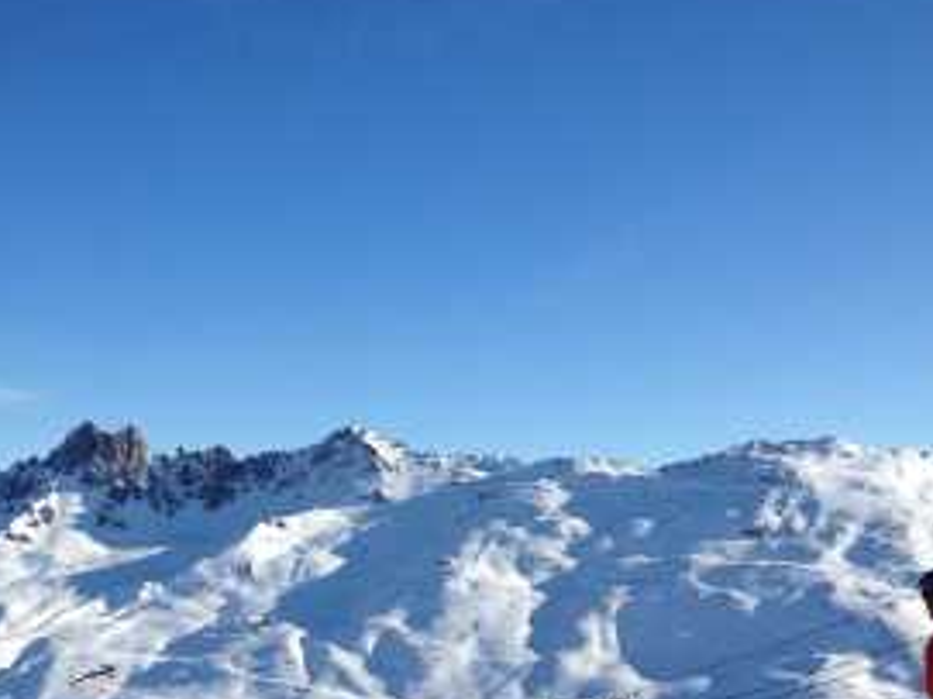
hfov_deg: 31.2
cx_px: 423
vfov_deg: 23.3
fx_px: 1670
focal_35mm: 62
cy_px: 568
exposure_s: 1/2762
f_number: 2.4
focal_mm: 4.28
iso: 64
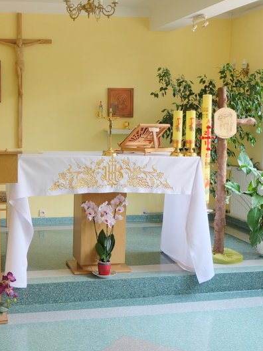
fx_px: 517
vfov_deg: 37.5
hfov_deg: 28.1
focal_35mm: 51
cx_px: 58
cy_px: 177
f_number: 4.2
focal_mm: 23.2
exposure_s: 1/90
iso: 400
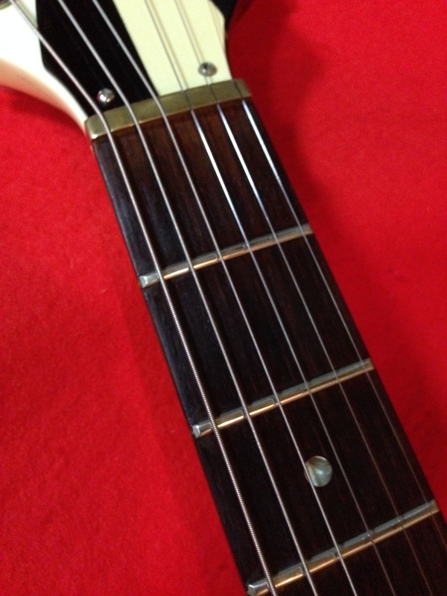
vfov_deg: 55.4
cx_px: 224
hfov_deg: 42.9
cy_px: 298
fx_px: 568
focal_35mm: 33
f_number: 2.4
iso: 800
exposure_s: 1/17
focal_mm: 4.12
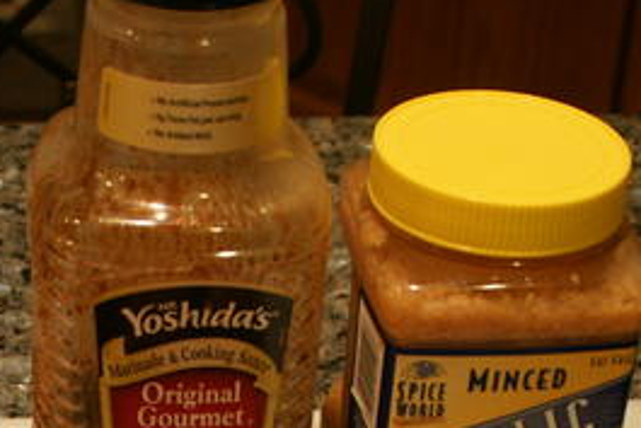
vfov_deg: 12.0
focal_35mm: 112
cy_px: 522
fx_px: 1995
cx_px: 104
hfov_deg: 18.0
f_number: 3.5
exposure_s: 1/40
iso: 500
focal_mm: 22
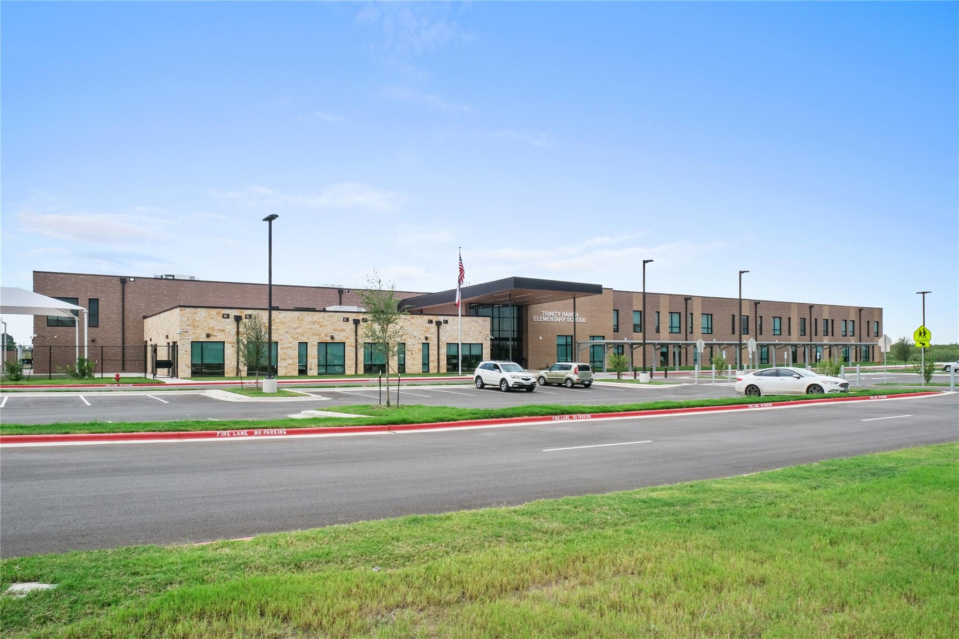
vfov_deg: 53.1
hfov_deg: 73.7
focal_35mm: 24
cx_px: 480
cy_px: 320
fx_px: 639
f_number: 16
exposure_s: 1/20
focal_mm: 16
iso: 500
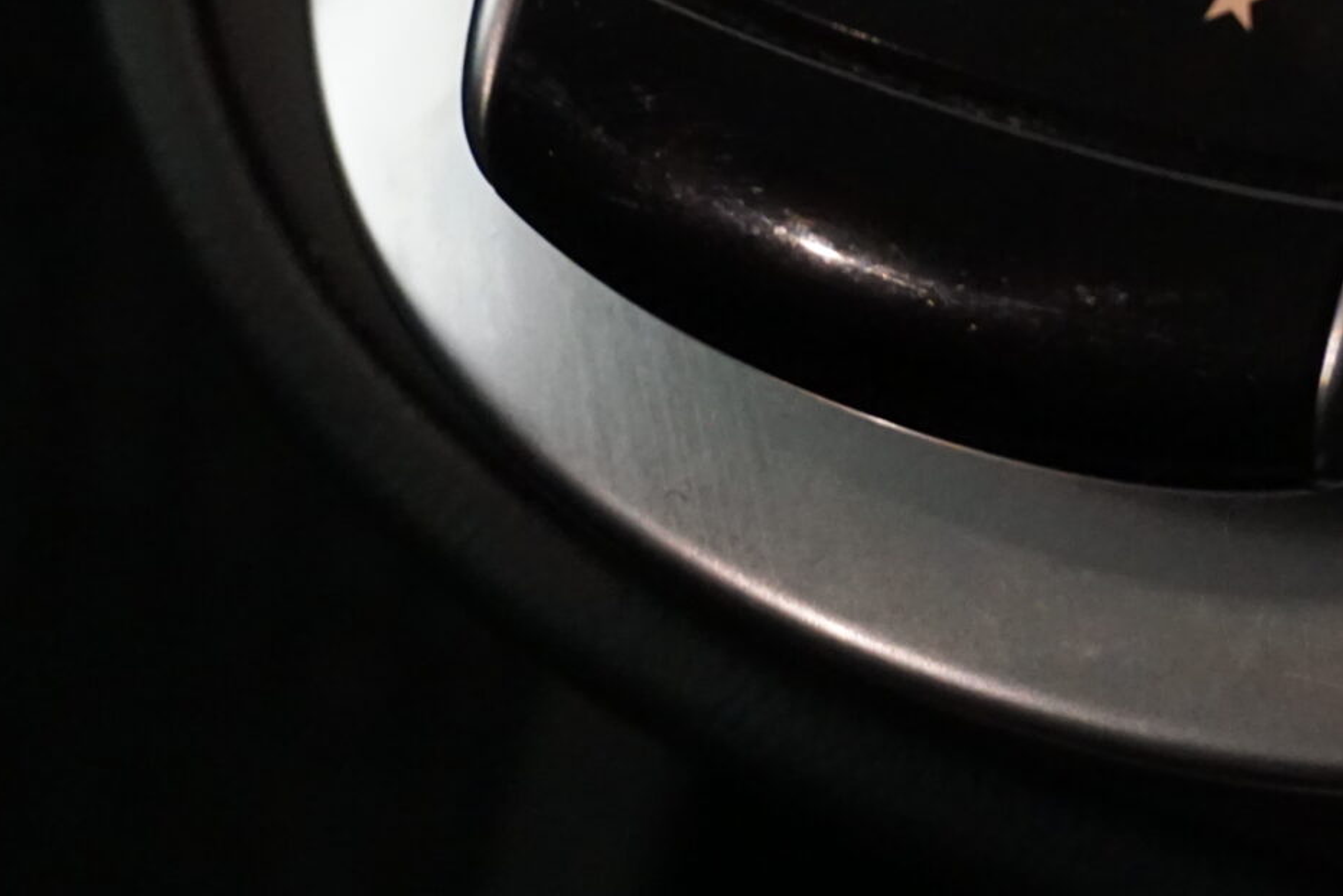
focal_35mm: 111
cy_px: -285
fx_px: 4155
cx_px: 1414
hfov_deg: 17.8
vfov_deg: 11.9
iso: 3200
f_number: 4.5
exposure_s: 1/15
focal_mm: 27
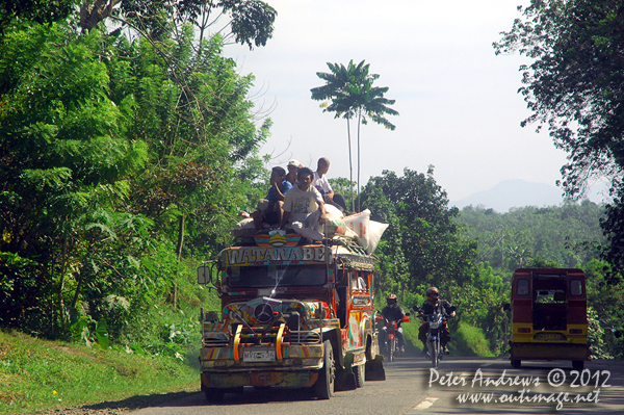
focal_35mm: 128
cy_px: 208
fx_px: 2208
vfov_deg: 10.7
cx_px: 312
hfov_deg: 16.1
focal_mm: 85
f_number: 11
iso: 400
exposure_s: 1/500
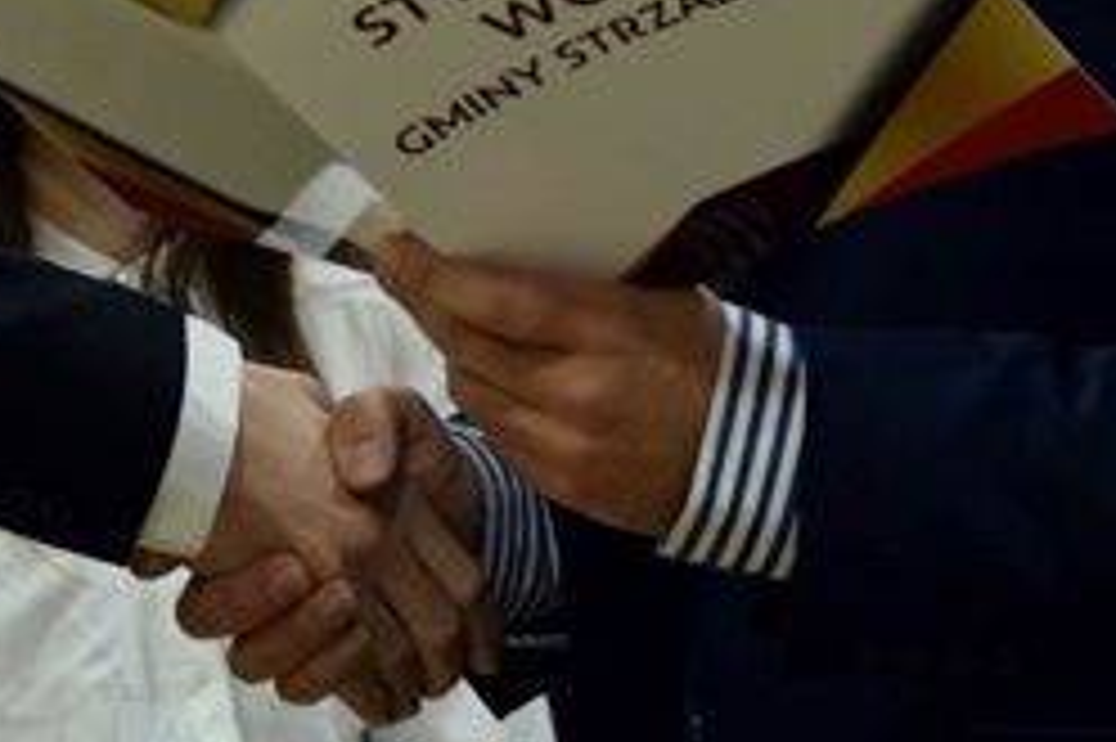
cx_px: -63
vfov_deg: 3.8
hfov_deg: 5.7
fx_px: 11152
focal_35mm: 360
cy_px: -423
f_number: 5.3
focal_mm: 66
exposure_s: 1/100
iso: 640
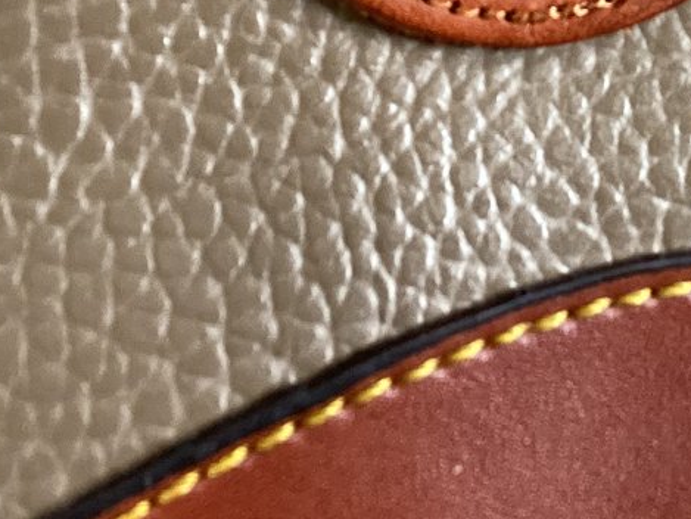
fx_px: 1997
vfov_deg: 14.1
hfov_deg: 19.5
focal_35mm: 100
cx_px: 530
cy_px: -178
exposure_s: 1/60
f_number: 2.4
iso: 250
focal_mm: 3.3
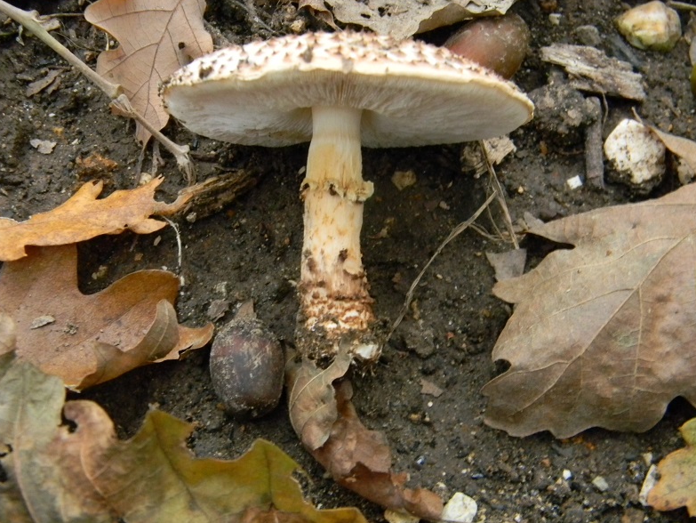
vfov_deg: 30.3
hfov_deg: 39.6
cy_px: 258
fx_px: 966
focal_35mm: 48
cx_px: 349
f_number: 3.9
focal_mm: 8.6
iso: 400
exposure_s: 1/4.6
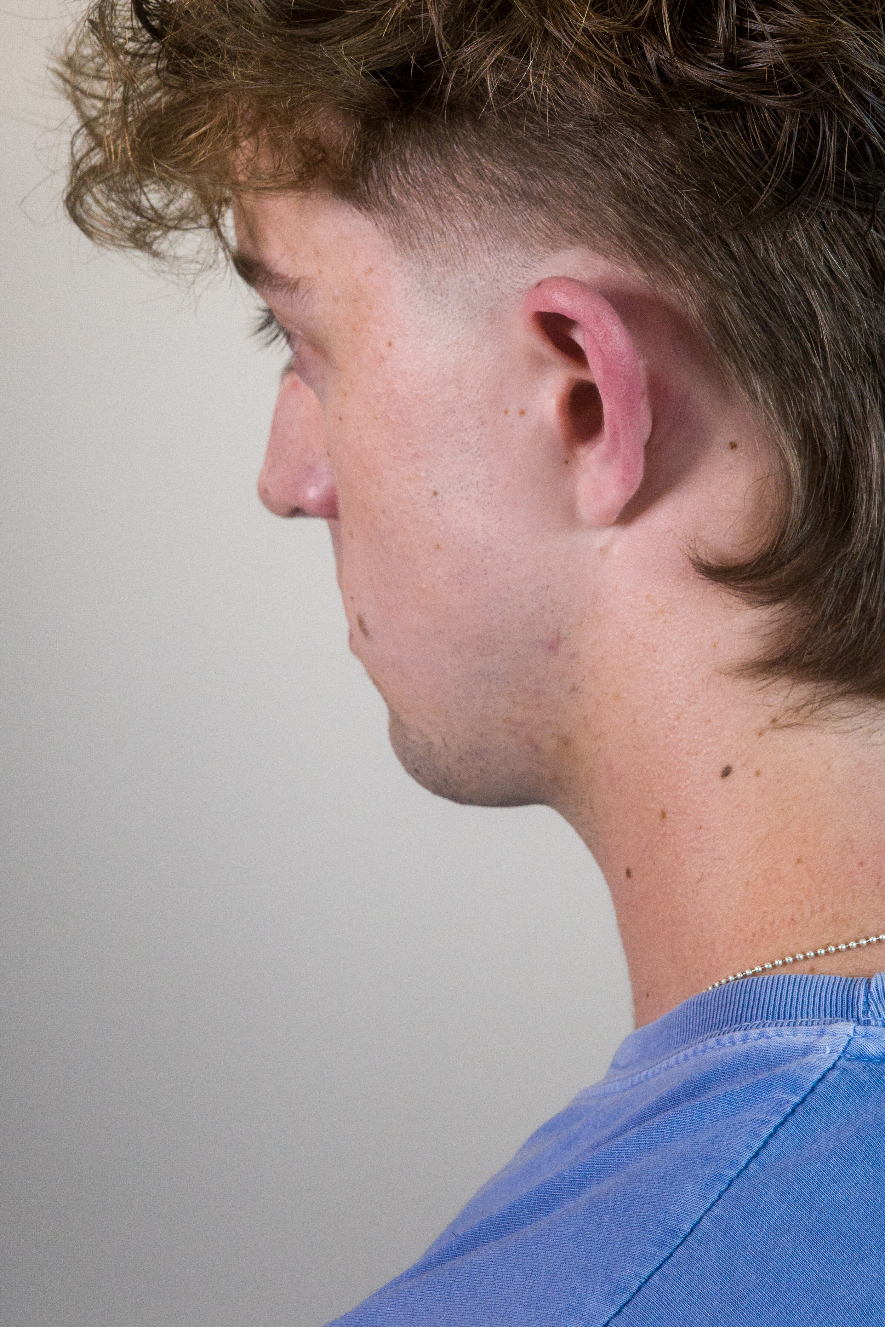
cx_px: 634
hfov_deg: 21.1
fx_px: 2360
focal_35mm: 64
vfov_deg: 31.0
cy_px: 371
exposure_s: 1/100
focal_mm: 26
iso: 1000
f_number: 5.6
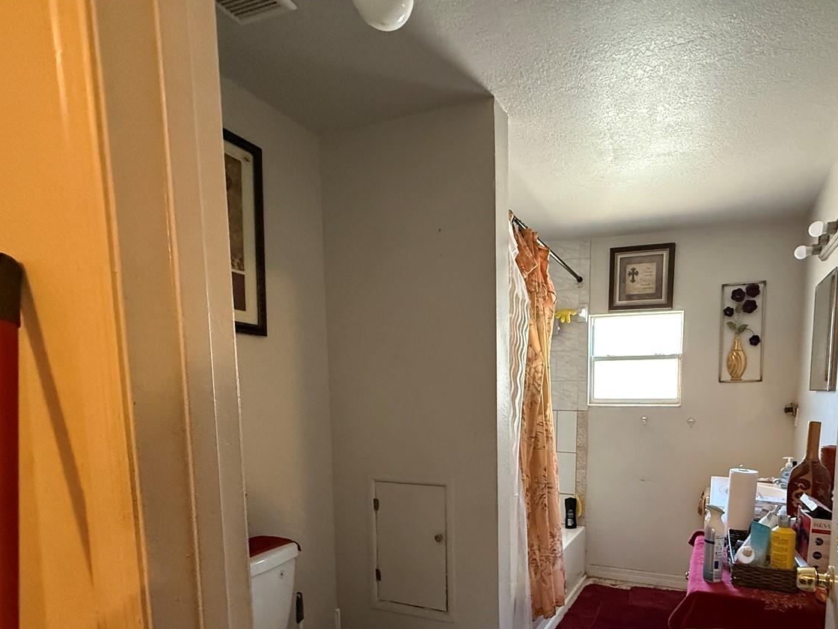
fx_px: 484
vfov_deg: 63.4
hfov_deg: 80.0
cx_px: 531
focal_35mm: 20
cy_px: 445
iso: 1000
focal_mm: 2.22
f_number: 2.2
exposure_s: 1/60
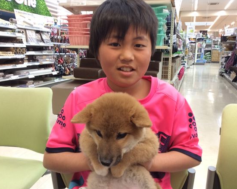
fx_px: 238
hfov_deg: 52.8
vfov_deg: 43.4
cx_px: 118
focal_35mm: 34
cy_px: 96
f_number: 2.4
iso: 64
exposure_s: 1/24
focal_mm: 3.3
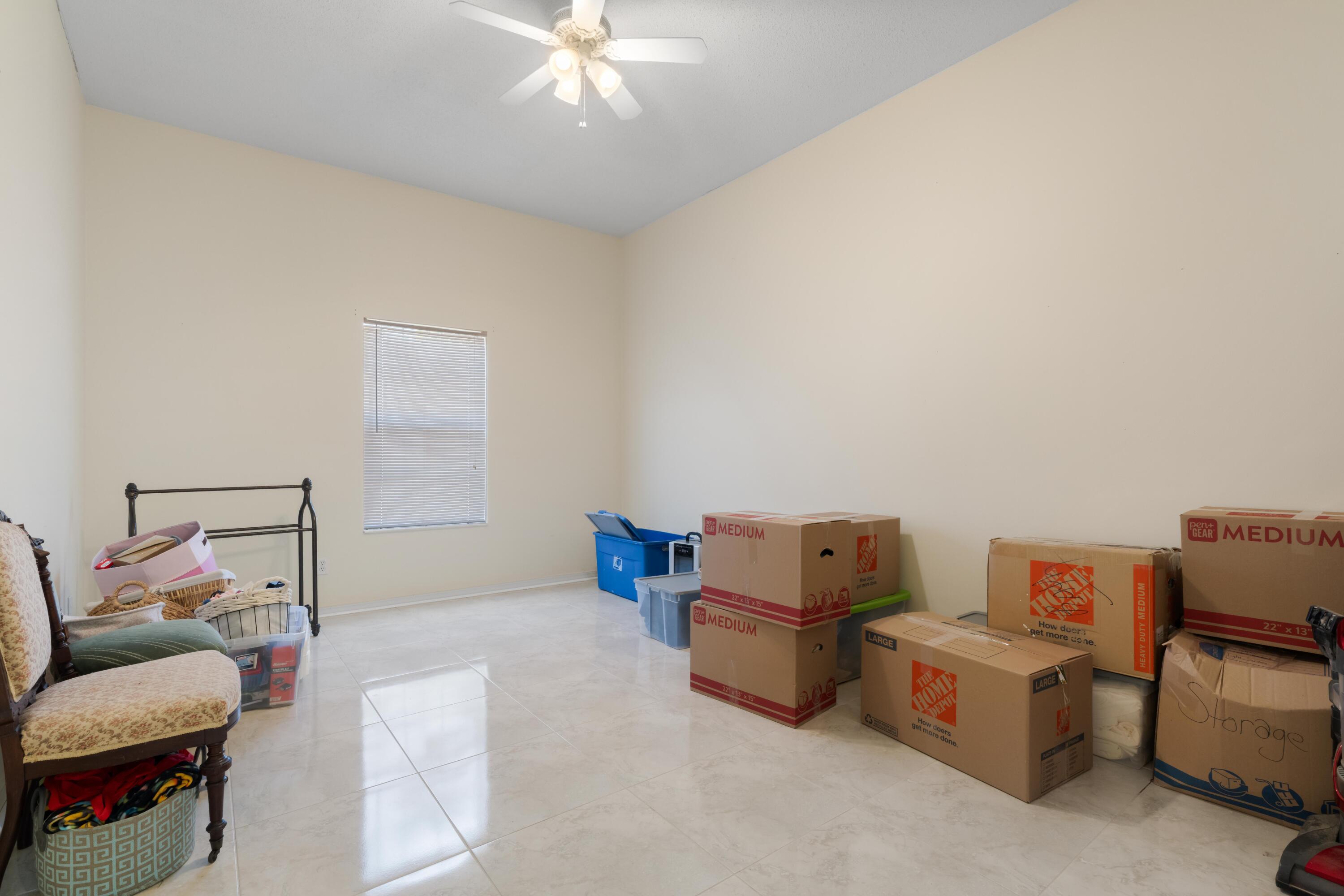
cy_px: 448
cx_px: 672
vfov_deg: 73.7
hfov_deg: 96.7
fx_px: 597
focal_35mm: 16
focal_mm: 16
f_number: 11
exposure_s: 1/1.67
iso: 800
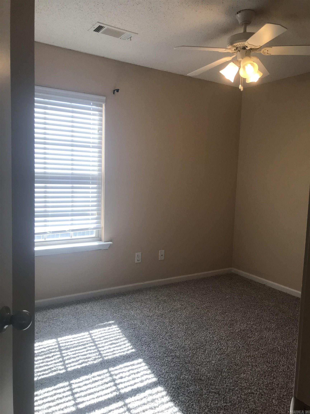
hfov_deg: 49.7
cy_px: 207
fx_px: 334
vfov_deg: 63.4
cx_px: 155
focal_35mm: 28
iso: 32
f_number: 1.8
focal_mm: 3.99
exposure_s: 1/120
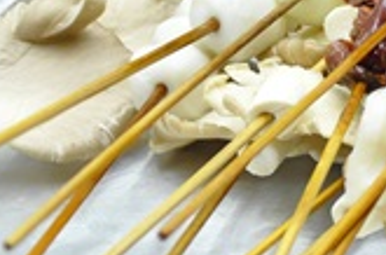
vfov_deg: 5.8
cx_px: 585
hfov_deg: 8.5
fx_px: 2534
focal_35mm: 237
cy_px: 82
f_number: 4.5
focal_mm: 40
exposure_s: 1/80
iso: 1250
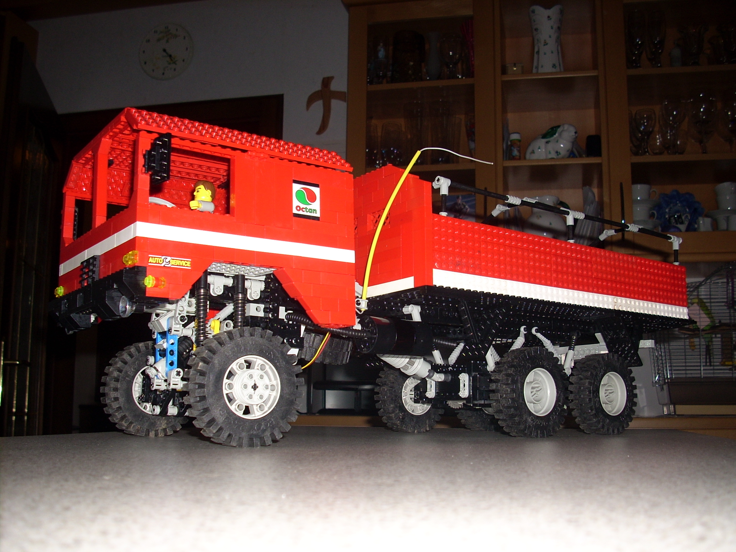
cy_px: 276
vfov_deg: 38.7
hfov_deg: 50.1
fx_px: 787
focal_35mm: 37
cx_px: 368
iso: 64
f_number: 2.8
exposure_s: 1/60
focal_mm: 6.2
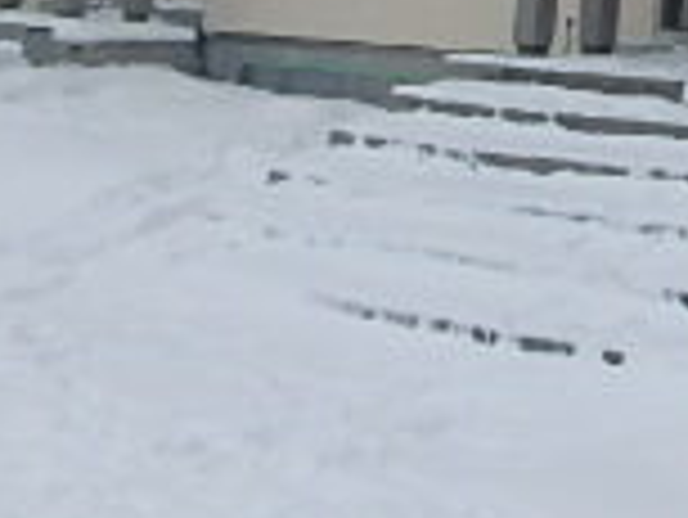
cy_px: -396
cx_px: 890
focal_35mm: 88
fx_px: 1750
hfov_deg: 20.4
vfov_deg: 14.8
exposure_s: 1/640
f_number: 6
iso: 125
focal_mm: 3.7
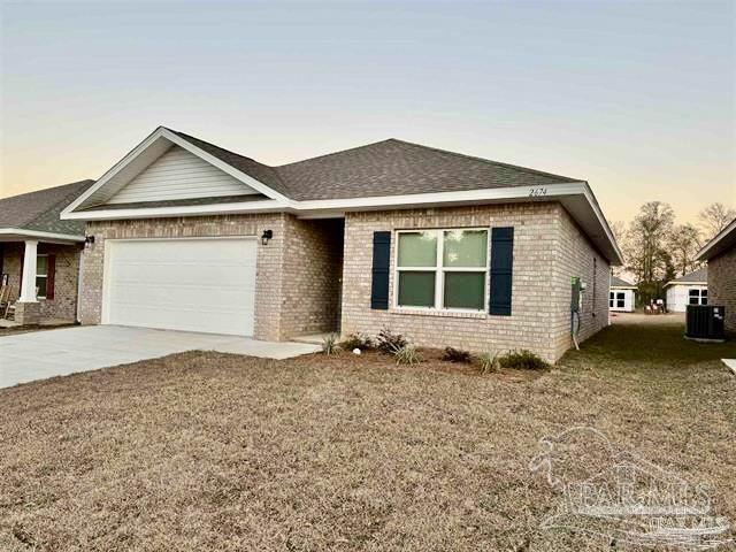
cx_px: 368
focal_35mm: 24
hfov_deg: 71.6
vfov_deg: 56.8
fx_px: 510
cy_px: 276
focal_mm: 6.86
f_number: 1.78
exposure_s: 1/122
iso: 64
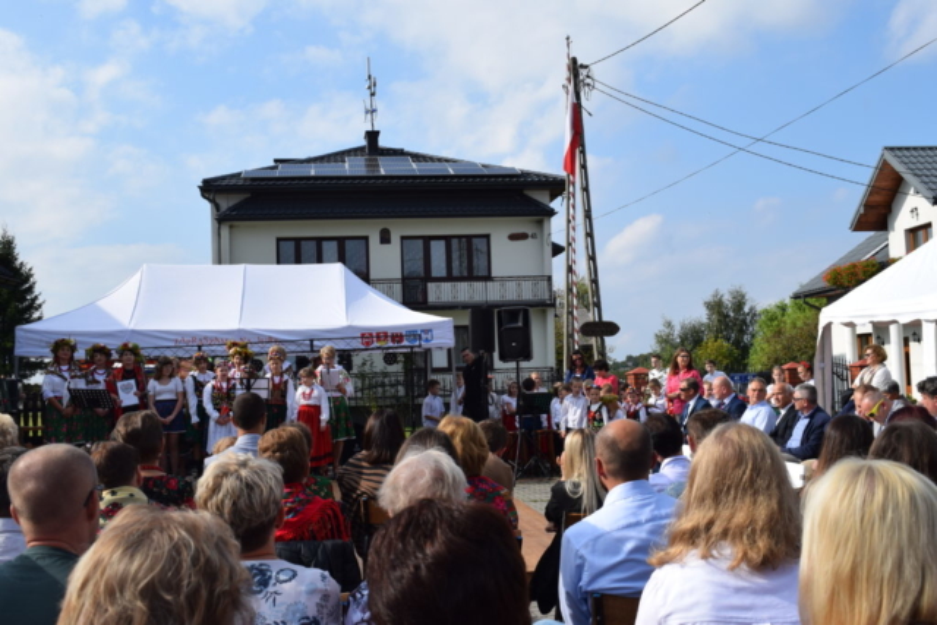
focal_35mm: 40
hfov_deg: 47.9
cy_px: 312
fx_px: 1054
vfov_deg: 33.0
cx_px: 468
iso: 200
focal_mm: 27
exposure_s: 1/400
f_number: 10
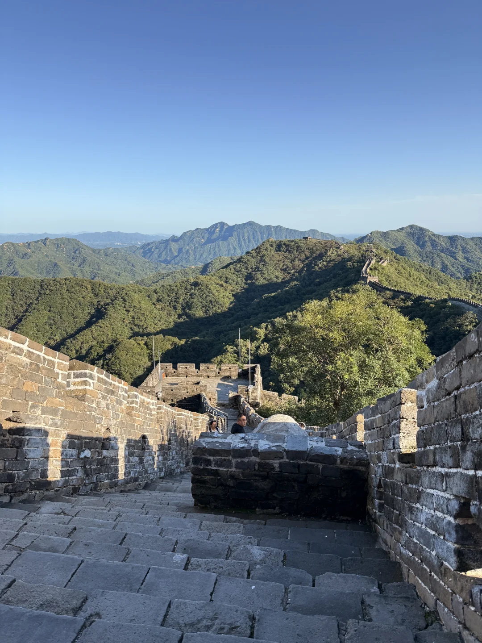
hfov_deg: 56.8
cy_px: 322
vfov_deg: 71.6
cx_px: 241
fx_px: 446
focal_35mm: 24
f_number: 1.78
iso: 100
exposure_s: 1/1770
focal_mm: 6.76
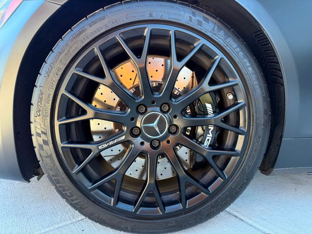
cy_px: 117
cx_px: 156
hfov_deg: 71.6
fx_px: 216
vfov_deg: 56.8
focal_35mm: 24
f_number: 1.78
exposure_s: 1/183
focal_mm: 6.76
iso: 125
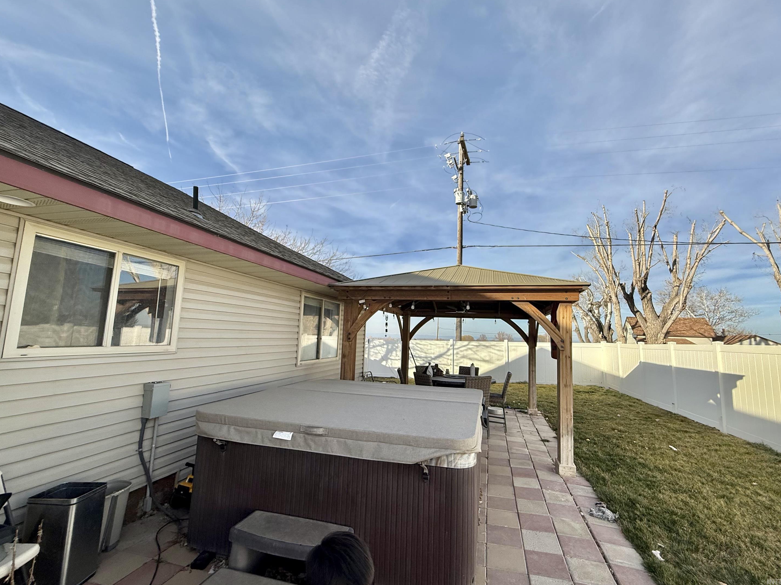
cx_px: 412
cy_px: 297
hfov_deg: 98.1
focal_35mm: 15
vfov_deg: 81.7
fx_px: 338
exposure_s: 1/1613
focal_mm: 2.22
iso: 50
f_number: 2.2
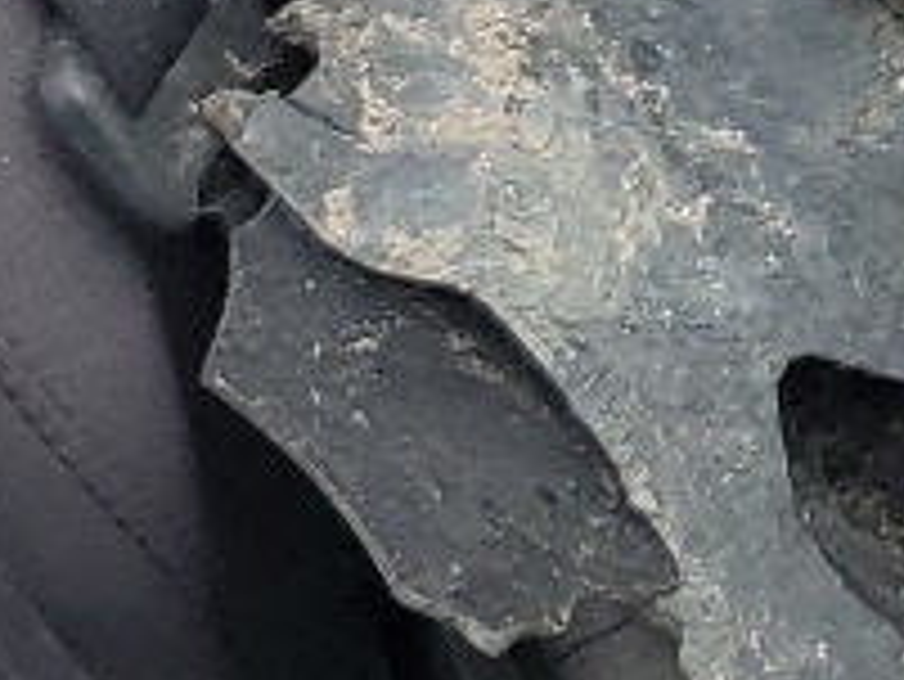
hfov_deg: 8.9
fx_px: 5409
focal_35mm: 207
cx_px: 1916
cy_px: -603
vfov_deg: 7.0
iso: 50
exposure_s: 1/476
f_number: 1.5
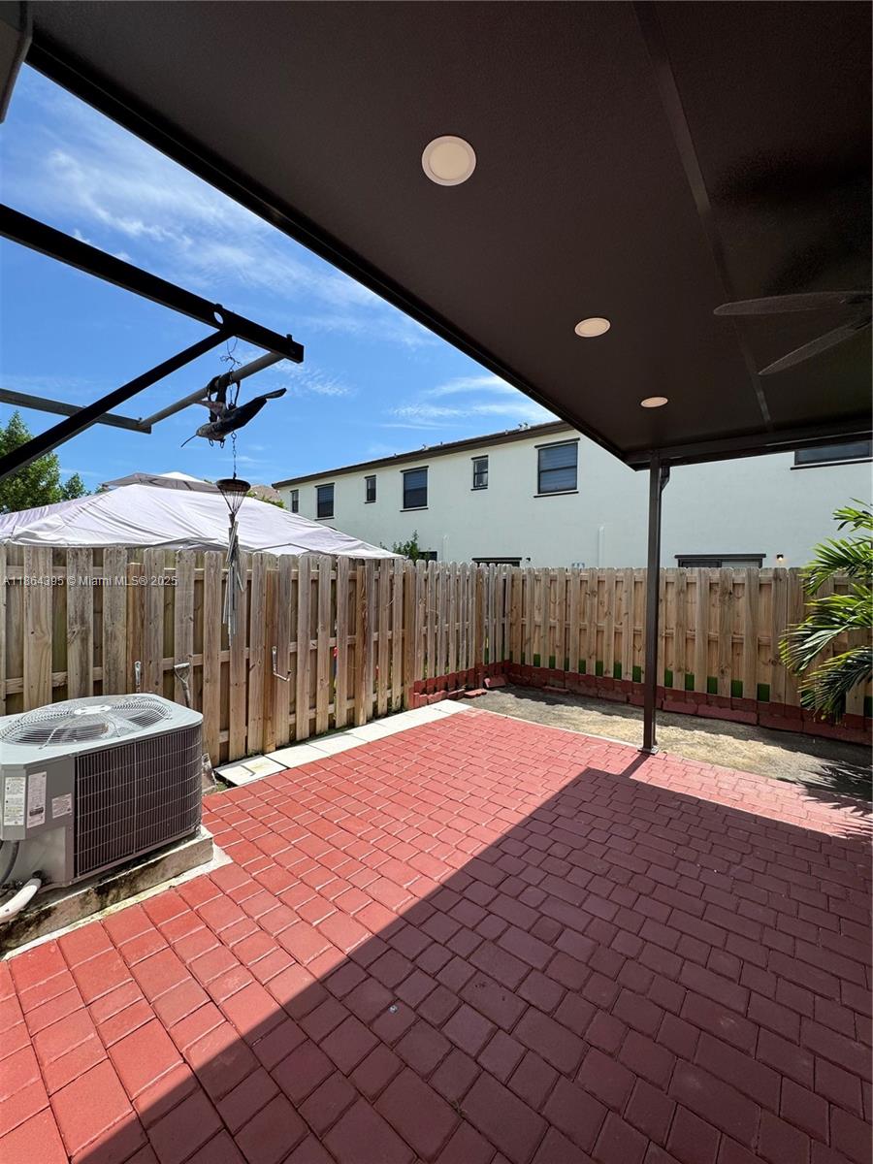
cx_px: 436
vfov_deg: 102.1
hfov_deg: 85.7
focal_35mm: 14
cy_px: 582
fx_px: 471
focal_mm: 2.22
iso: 50
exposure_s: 1/1748
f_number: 2.2
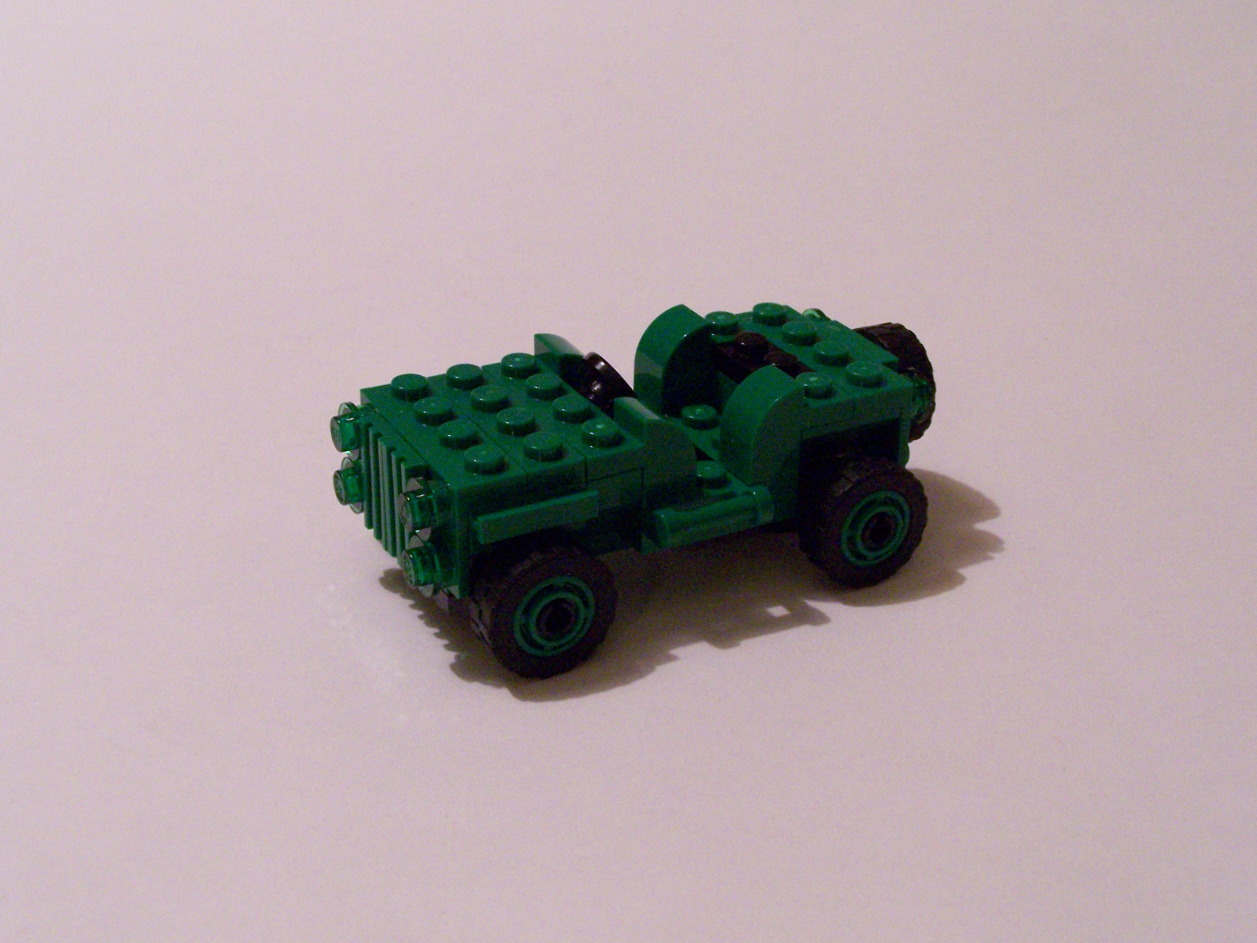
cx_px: 628
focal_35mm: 56
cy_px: 472
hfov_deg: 34.3
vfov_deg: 26.1
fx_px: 2034
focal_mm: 9.3
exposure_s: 1/15
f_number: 5
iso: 400
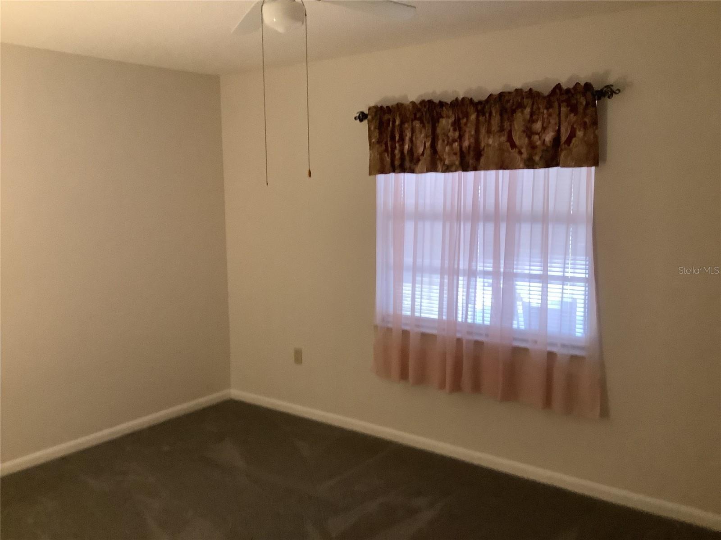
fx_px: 646
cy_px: 270
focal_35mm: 31
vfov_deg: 45.4
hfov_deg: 58.4
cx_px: 360
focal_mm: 3.3
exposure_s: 1/30
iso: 320
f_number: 2.4
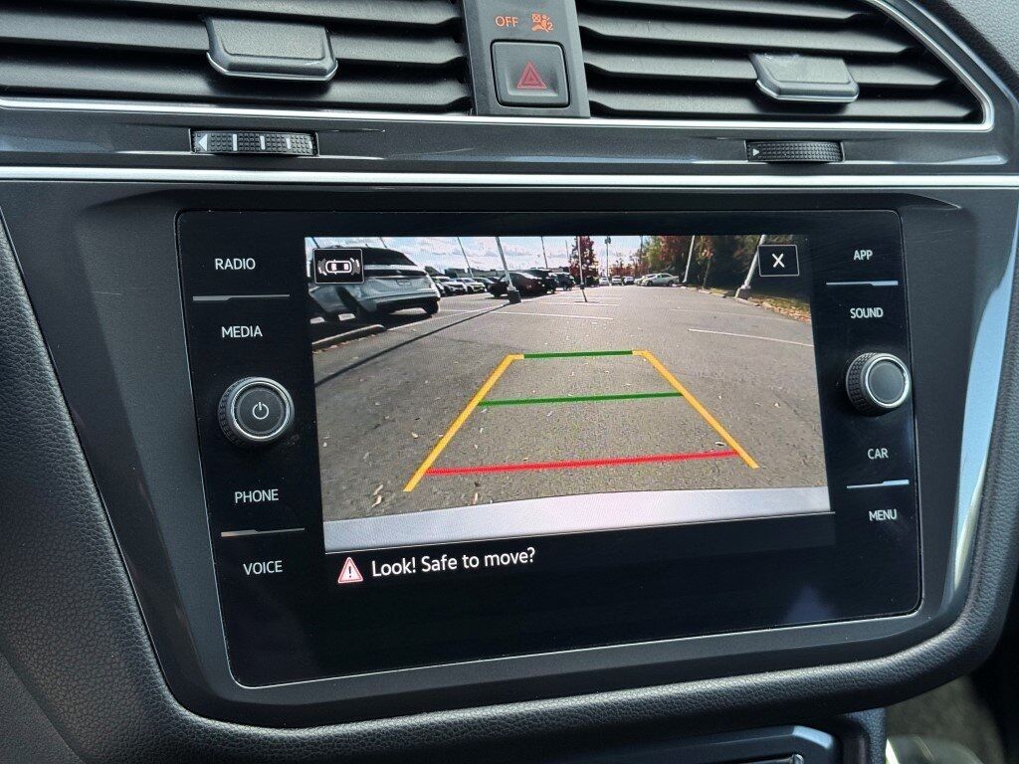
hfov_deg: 39.7
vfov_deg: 30.3
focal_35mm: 48
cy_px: 382
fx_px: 1413
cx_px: 510
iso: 64
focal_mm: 6.76
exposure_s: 1/252
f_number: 1.78
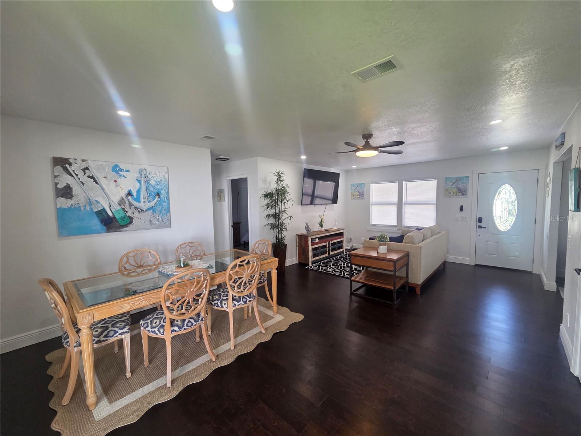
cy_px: 218
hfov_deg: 106.2
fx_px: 218
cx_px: 290
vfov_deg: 89.9
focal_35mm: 13
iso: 160
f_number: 2.2
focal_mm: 2.2
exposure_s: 1/120
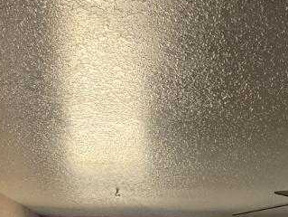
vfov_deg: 12.0
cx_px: 295
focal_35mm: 108
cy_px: 453
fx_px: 900
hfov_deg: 17.7
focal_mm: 5.4
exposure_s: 1/180
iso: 160
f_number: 1.8
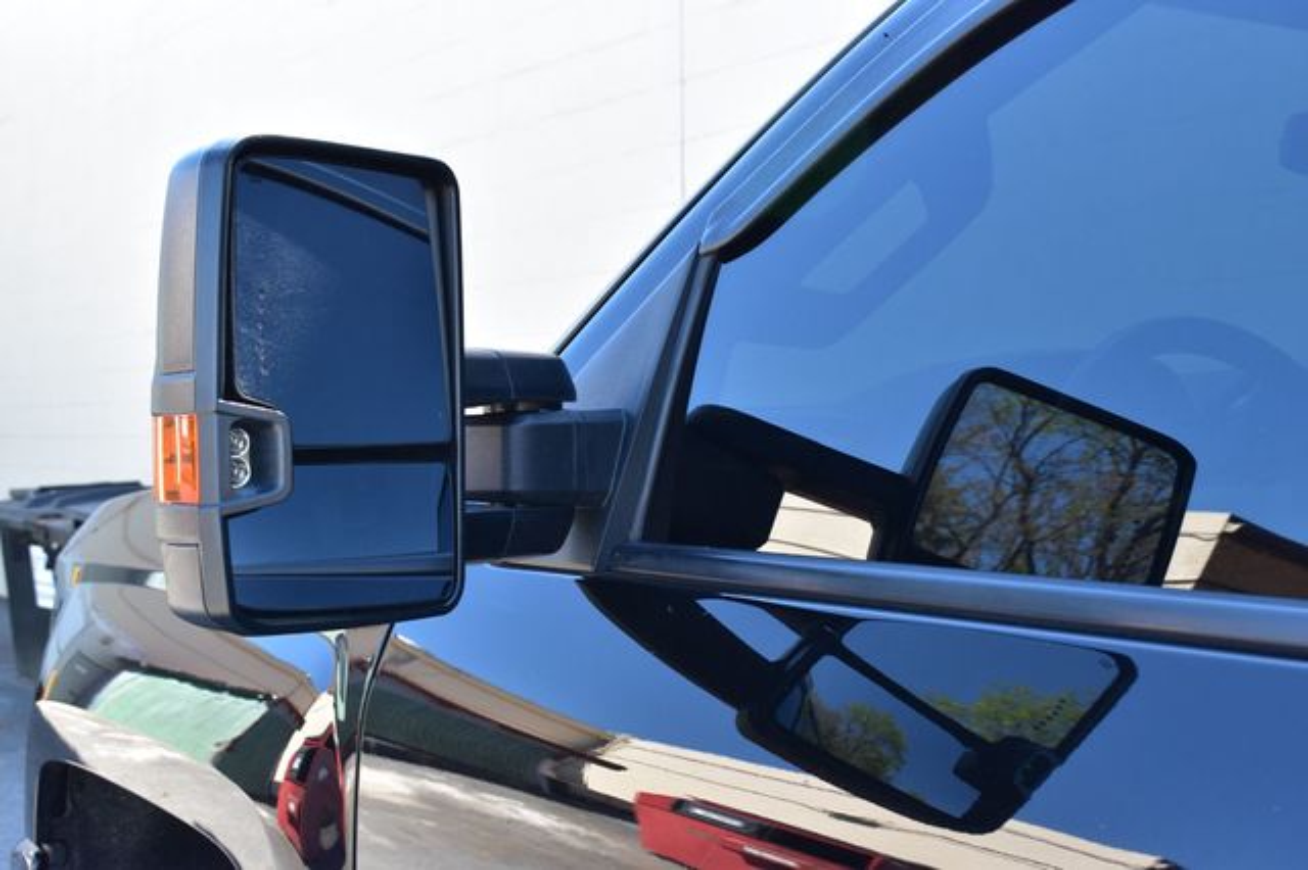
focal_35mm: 51
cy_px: 435
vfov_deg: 26.5
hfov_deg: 38.9
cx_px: 654
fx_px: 1852
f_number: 9
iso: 400
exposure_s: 1/100
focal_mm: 34
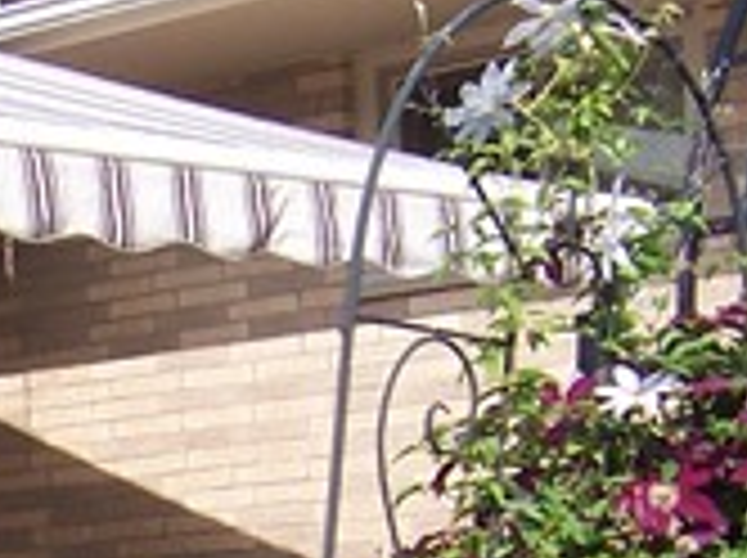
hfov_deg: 13.4
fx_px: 2995
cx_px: -360
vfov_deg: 10.4
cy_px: 765
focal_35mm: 139
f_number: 4
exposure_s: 1/500
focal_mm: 5.6
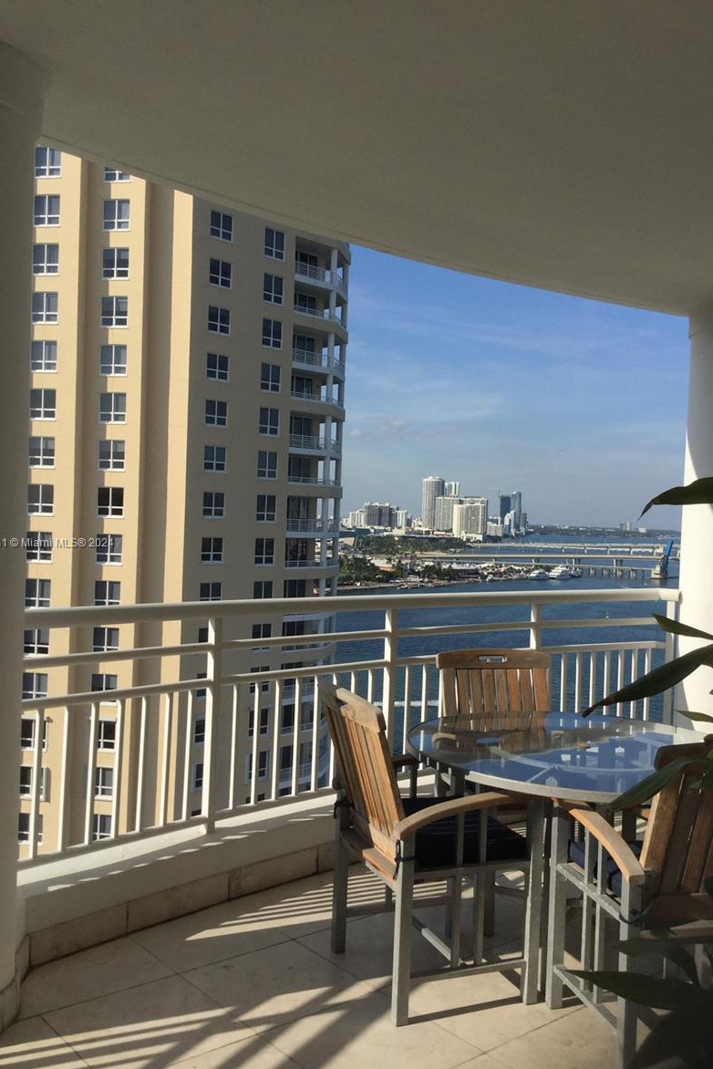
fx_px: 980
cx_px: 357
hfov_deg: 40.0
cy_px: 544
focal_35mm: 33
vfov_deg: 57.2
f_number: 2.4
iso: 25
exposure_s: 1/2203
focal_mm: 3.3
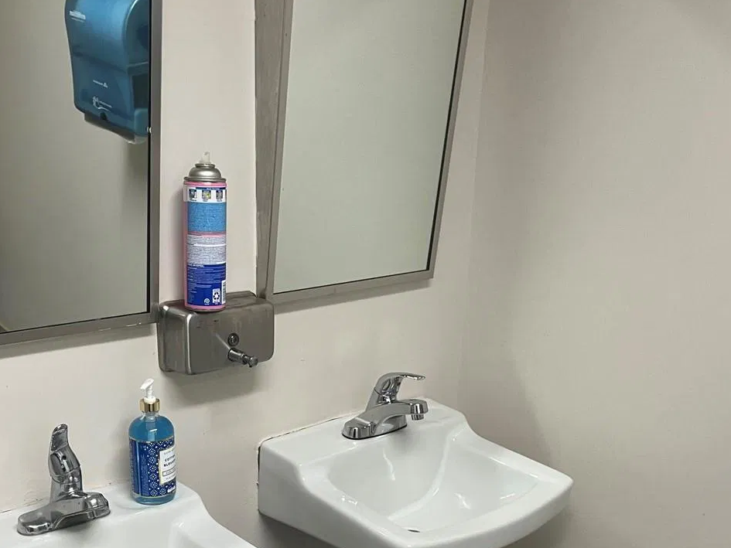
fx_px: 929
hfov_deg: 42.8
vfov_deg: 31.9
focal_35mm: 44
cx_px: 309
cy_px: 448
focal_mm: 5.1
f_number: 1.6
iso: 100
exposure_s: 1/60
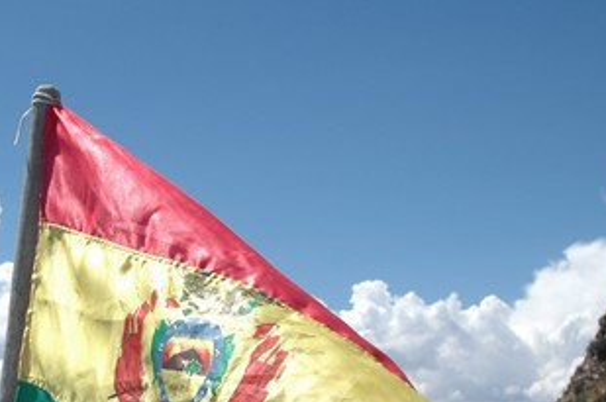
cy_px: 389
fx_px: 1176
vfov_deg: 18.9
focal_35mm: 70
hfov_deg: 28.4
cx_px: 147
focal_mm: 24
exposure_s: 1/400
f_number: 10
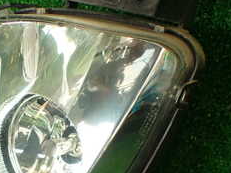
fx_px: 554
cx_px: 16
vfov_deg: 17.6
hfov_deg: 22.9
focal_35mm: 83
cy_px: 143
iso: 100
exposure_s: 1/60
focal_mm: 5.79
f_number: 2.4
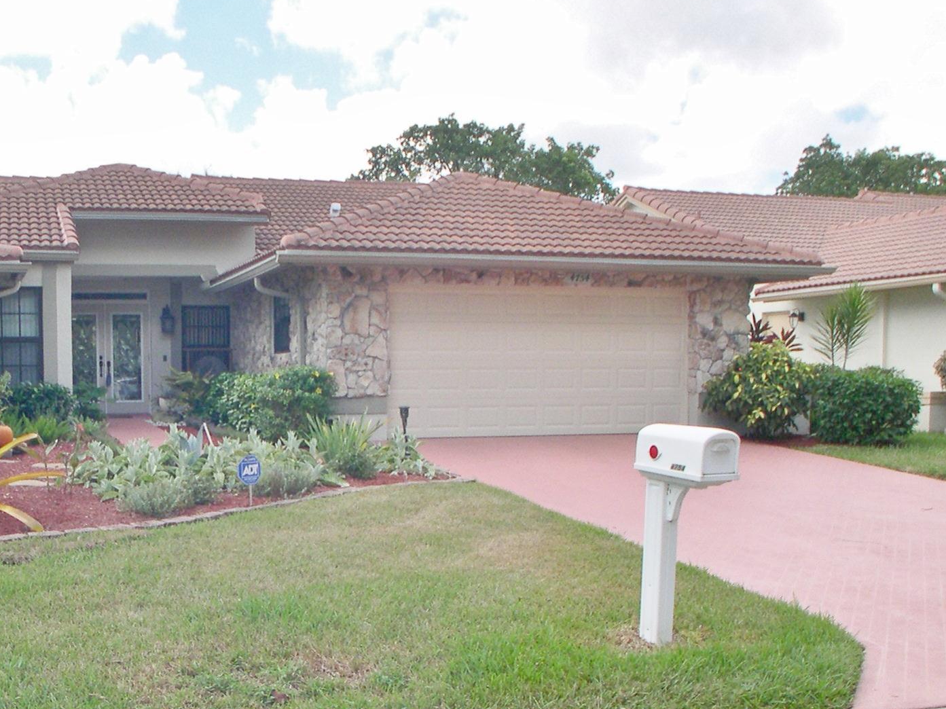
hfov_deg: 30.5
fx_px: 1694
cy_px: 450
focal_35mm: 62
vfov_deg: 23.6
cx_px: 201
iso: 100
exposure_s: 1/123
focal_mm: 8
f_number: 7.6
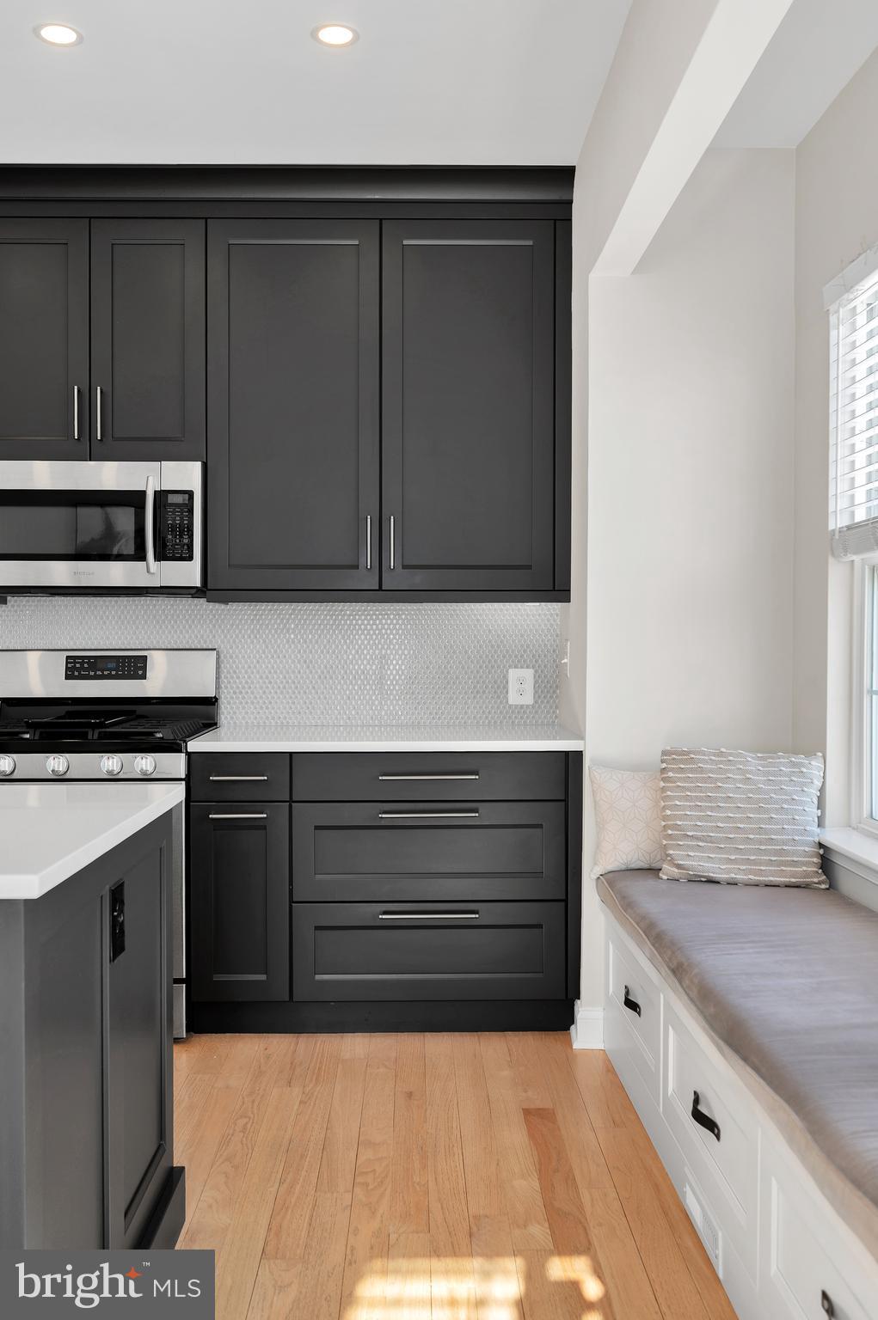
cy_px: 660
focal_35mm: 30
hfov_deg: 43.5
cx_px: 439
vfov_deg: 62.0
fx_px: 1100
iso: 64
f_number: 4
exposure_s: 1/50
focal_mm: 30
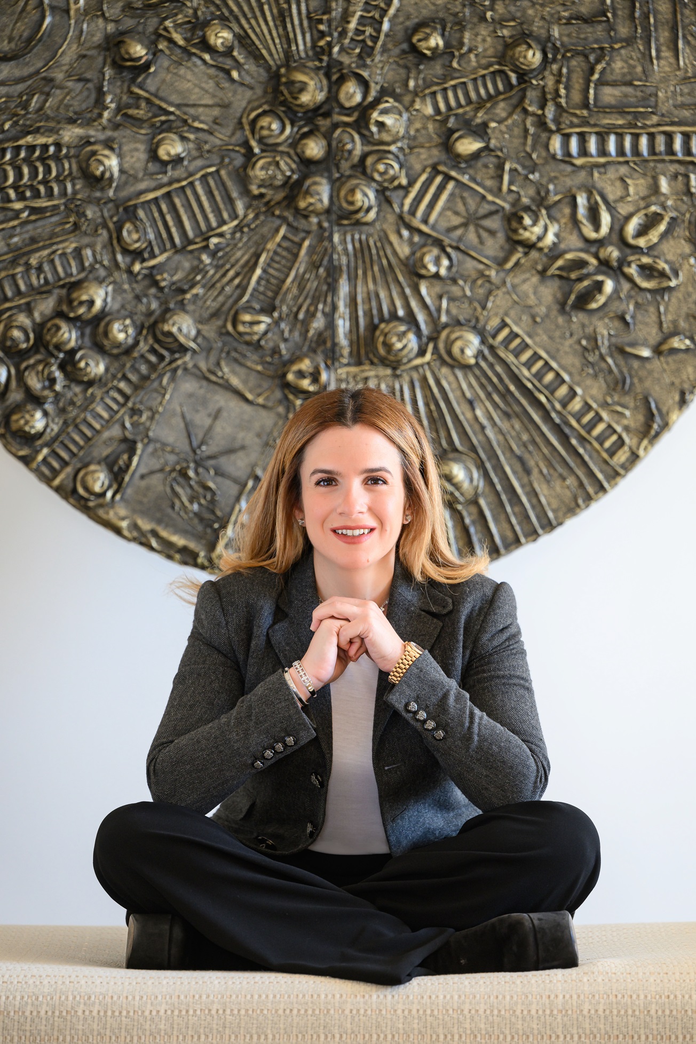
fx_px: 4930
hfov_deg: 8.1
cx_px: 348
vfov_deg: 12.1
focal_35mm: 170
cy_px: 522
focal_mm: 170
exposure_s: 1/125
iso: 800
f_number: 3.2
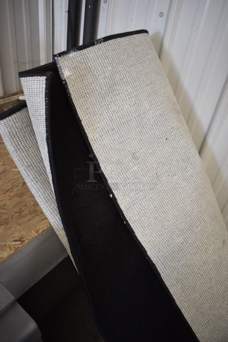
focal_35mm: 27
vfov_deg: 67.3
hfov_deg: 48.0
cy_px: 171
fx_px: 256
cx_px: 114
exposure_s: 1/125
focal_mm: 18
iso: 1100
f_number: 3.5
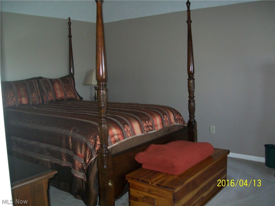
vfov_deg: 39.7
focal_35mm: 36
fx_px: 286
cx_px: 138
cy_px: 103
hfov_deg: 51.4
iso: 160
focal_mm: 6
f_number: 2.7
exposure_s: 1/60
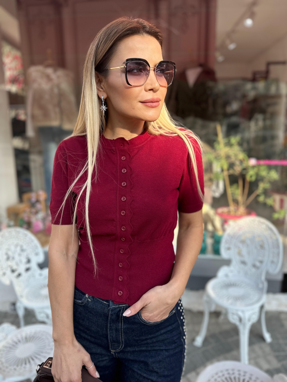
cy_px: 191
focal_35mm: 24
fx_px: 265
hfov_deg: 56.8
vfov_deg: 71.6
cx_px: 144
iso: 80
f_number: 1.78
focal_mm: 6.86
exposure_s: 1/1393
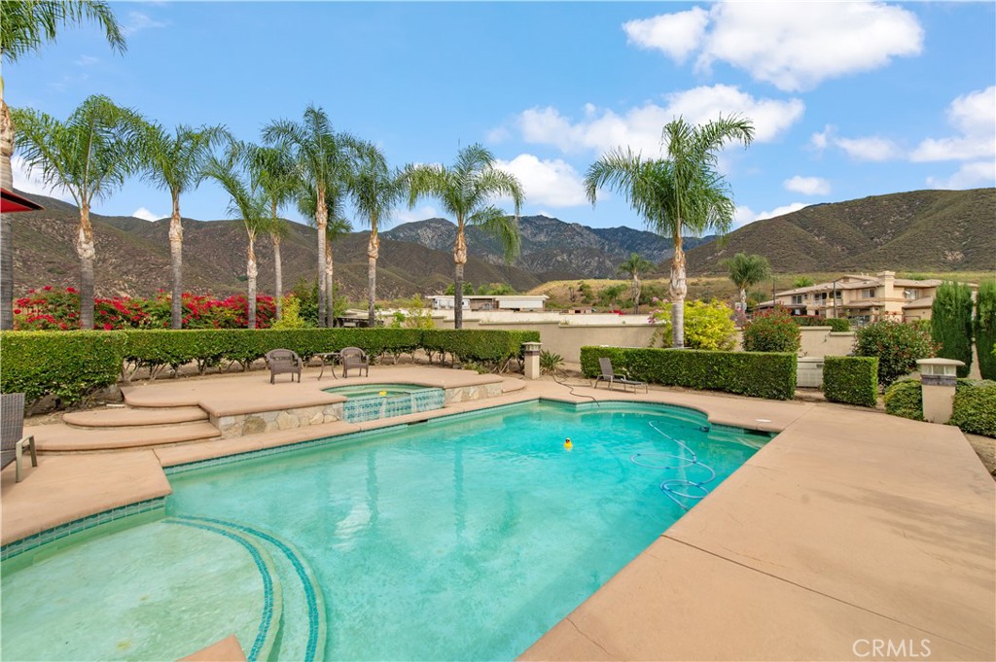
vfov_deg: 81.1
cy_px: 331
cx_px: 498
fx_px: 387
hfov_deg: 104.3
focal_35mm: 14
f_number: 7.1
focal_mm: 14
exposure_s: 1/320
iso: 100
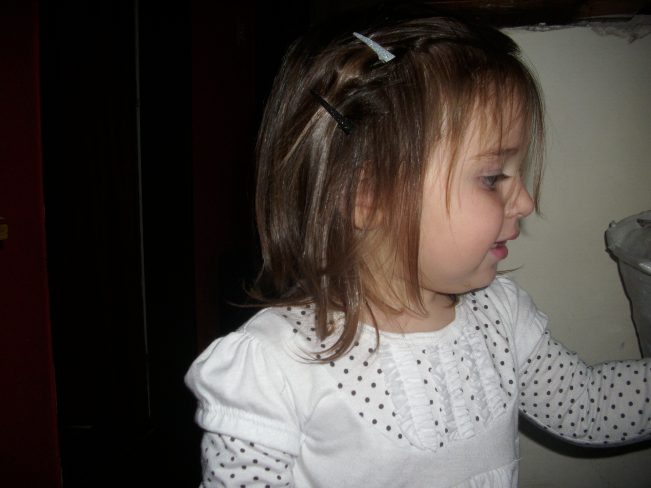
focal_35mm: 31
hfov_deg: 58.4
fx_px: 583
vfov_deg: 45.4
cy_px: 244
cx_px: 326
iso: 50
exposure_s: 1/200
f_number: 2.8
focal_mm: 6.2
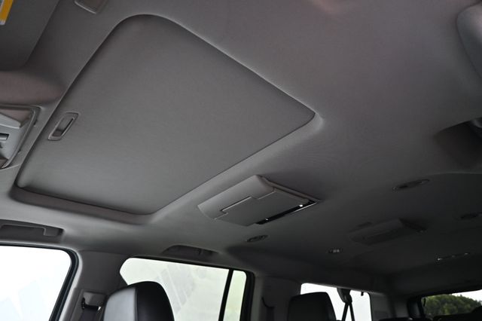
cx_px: 241
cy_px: 160
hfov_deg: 73.8
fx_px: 321
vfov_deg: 53.1
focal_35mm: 24
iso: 400
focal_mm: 16
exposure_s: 1/160
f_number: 3.5
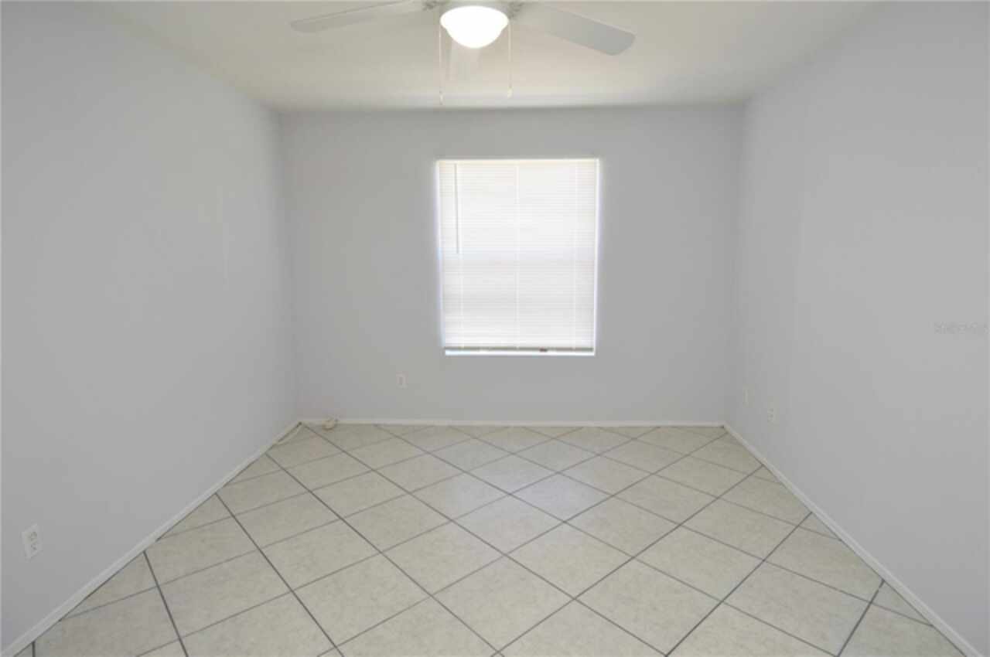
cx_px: 495
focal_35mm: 18
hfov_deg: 90.1
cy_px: 328
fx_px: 494
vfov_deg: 67.2
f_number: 4
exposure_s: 1/60
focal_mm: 12
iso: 400
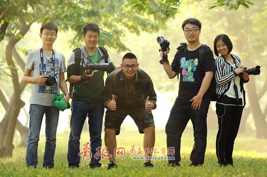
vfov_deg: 16.0
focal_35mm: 85
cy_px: 88
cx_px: 134
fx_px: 630
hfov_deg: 23.9
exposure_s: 1/250
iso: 200
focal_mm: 85
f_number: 2
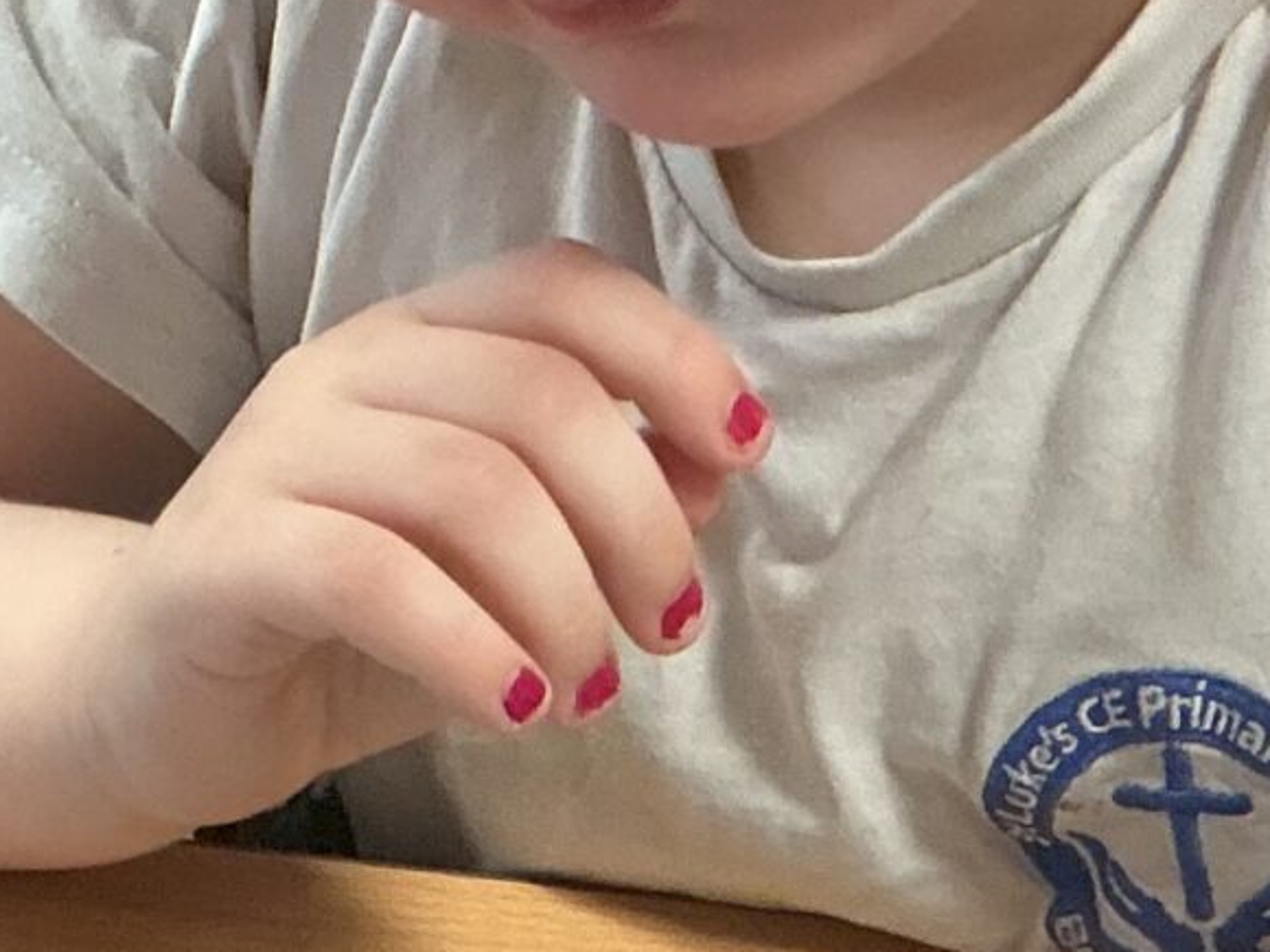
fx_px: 4696
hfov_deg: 15.4
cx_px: 482
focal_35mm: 128
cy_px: 1460
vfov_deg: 11.1
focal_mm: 3
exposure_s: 1/60
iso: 125
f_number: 1.8
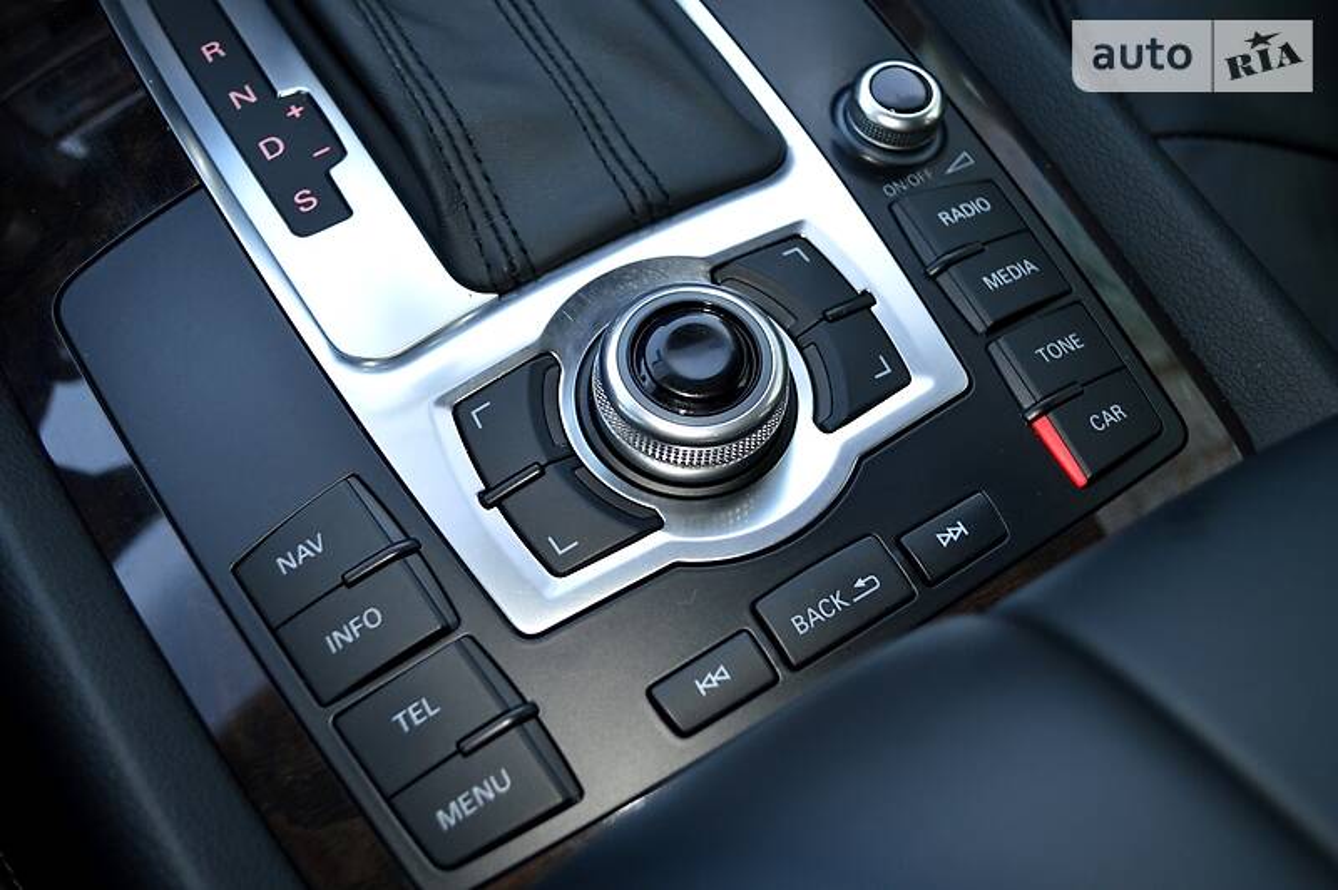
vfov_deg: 36.8
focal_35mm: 36
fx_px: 1337
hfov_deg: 53.2
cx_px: 669
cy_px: 445
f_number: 4
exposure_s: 1/125
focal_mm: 24
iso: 320
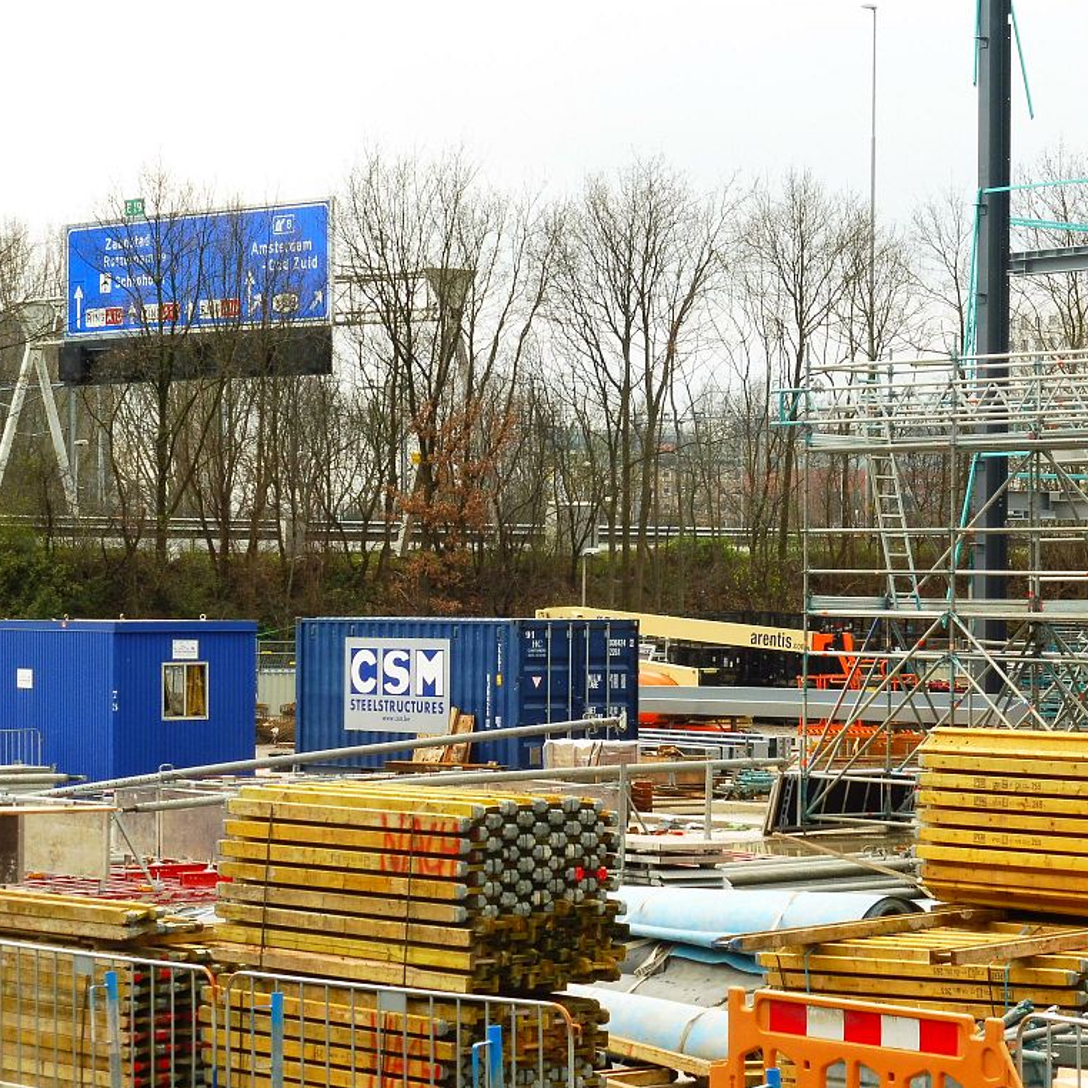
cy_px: 543
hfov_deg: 15.3
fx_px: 4054
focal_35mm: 114
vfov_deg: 15.3
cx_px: 645
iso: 100
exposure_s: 1/100
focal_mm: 17.1
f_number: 5.3
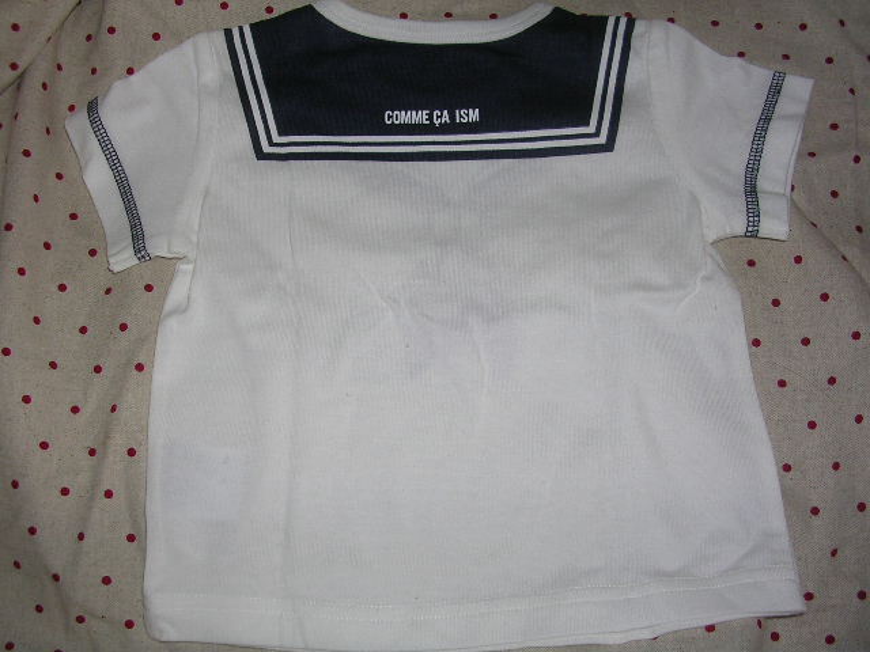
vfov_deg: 37.7
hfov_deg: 49.0
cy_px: 326
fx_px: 955
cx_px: 435
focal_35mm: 38
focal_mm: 5.8
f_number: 2.8
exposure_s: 1/60.1
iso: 50
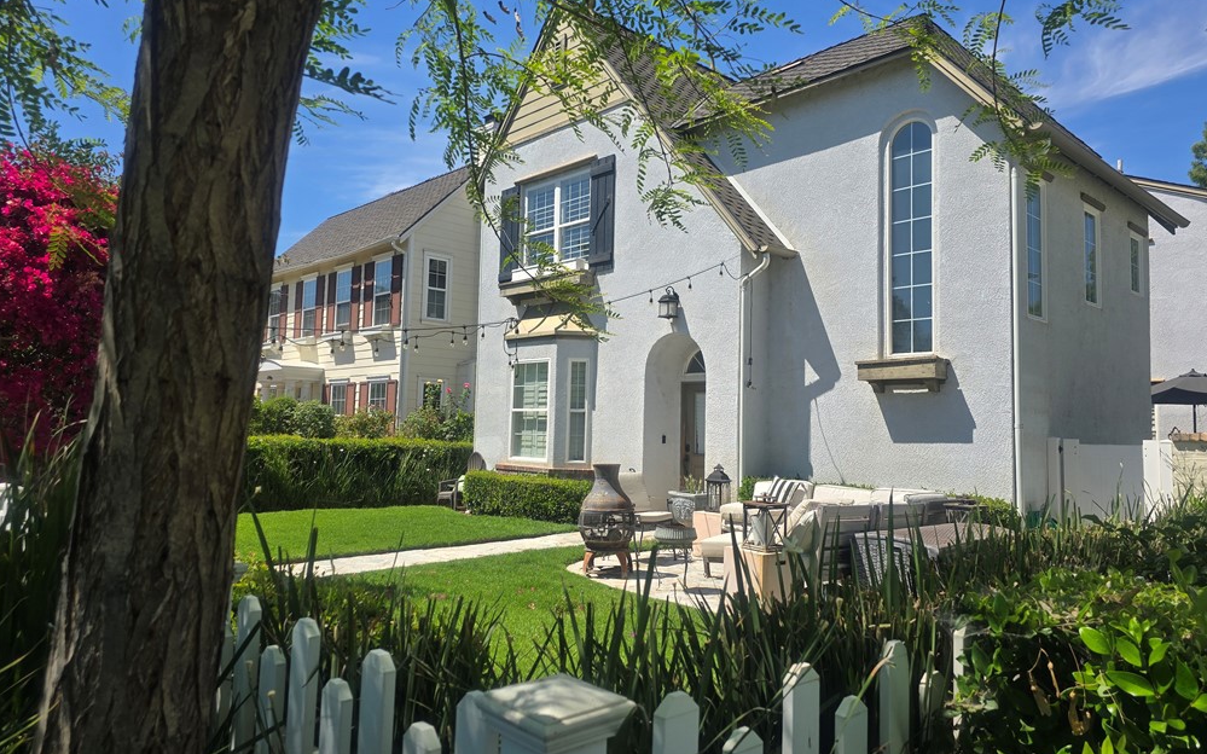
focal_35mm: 25
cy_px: 359
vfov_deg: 49.2
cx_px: 608
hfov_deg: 72.6
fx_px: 822
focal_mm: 6.3
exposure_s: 1/719
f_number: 1.7
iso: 12
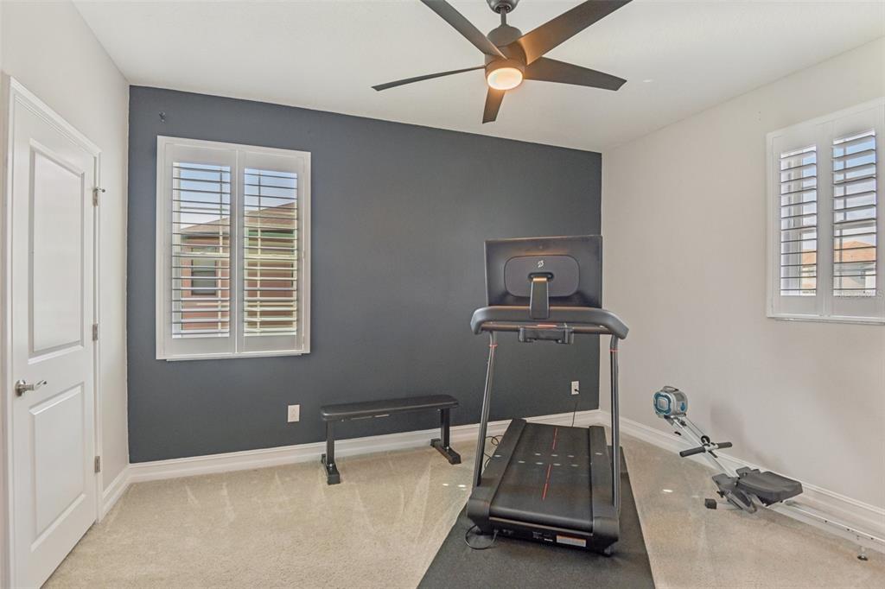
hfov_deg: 96.8
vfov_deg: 73.7
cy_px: 294
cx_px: 442
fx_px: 393
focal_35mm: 16
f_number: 8
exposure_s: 1/30
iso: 400
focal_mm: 16
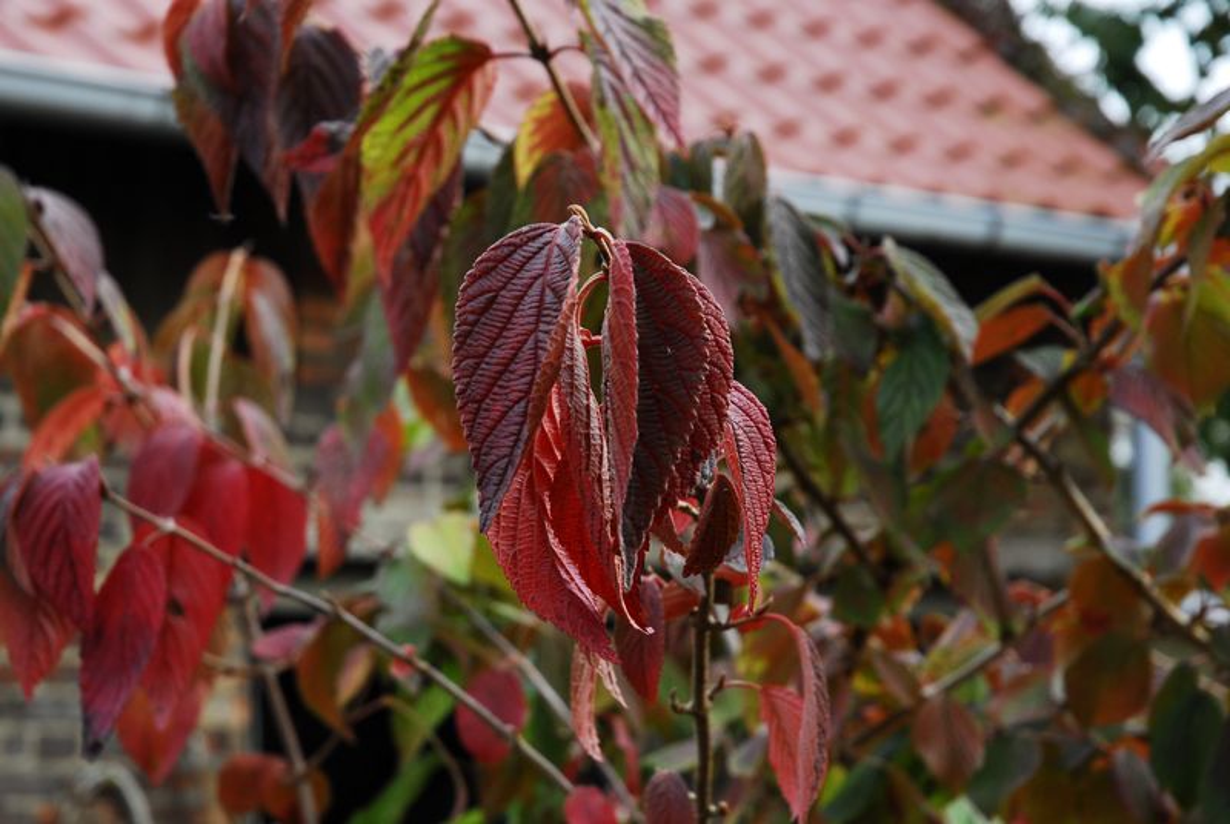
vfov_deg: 13.1
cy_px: 412
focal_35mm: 105
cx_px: 615
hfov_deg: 19.4
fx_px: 3593
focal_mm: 70
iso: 400
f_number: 8
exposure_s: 1/80
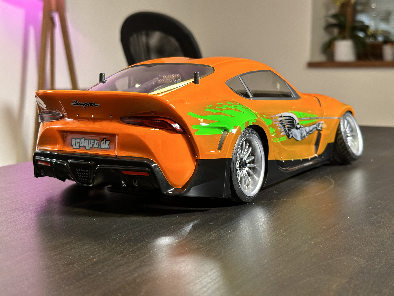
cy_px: 148
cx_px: 197
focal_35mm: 48
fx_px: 546
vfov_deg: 30.3
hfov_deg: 39.7
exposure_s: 1/50
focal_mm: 6.86
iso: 100
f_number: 1.78
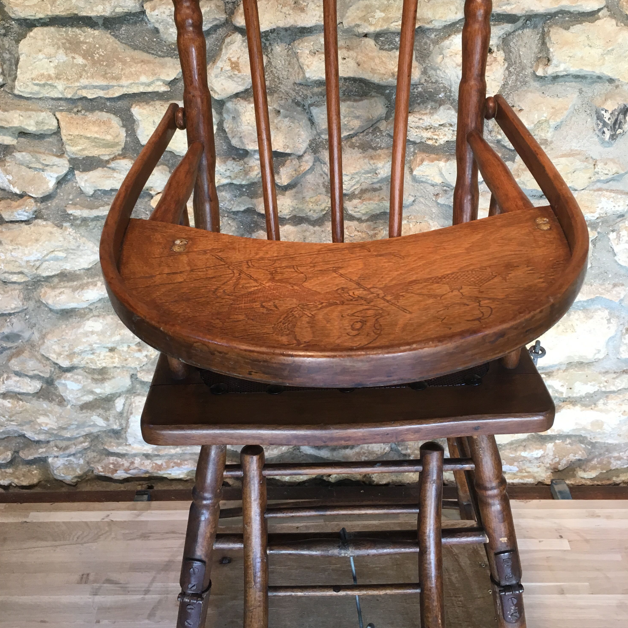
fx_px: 718
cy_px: 274
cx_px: 309
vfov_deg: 47.1
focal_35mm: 35
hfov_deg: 47.2
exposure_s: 1/33
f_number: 2.2
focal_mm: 4.15
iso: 50
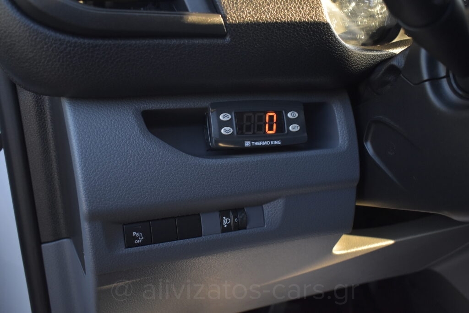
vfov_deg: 40.0
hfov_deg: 57.2
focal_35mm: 33
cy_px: 156
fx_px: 430
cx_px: 234
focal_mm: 22
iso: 1600
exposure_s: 1/400
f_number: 3.8
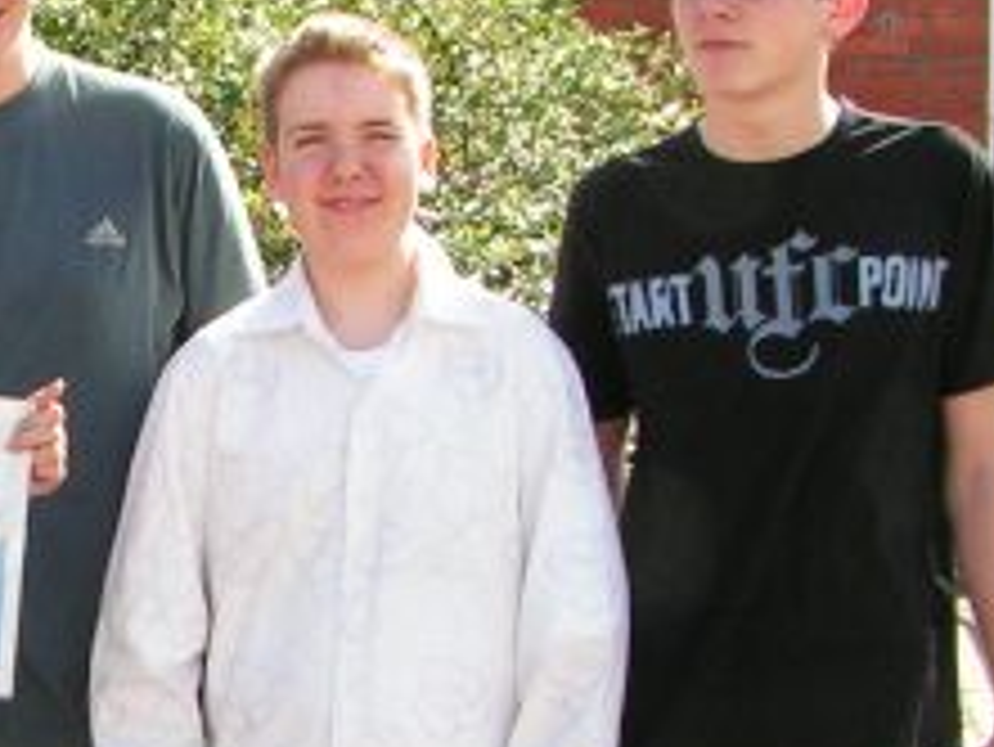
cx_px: -157
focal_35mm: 110
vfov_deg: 13.4
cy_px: 594
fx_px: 3160
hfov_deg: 17.2
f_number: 5.6
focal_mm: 5.8
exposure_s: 1/250
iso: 50
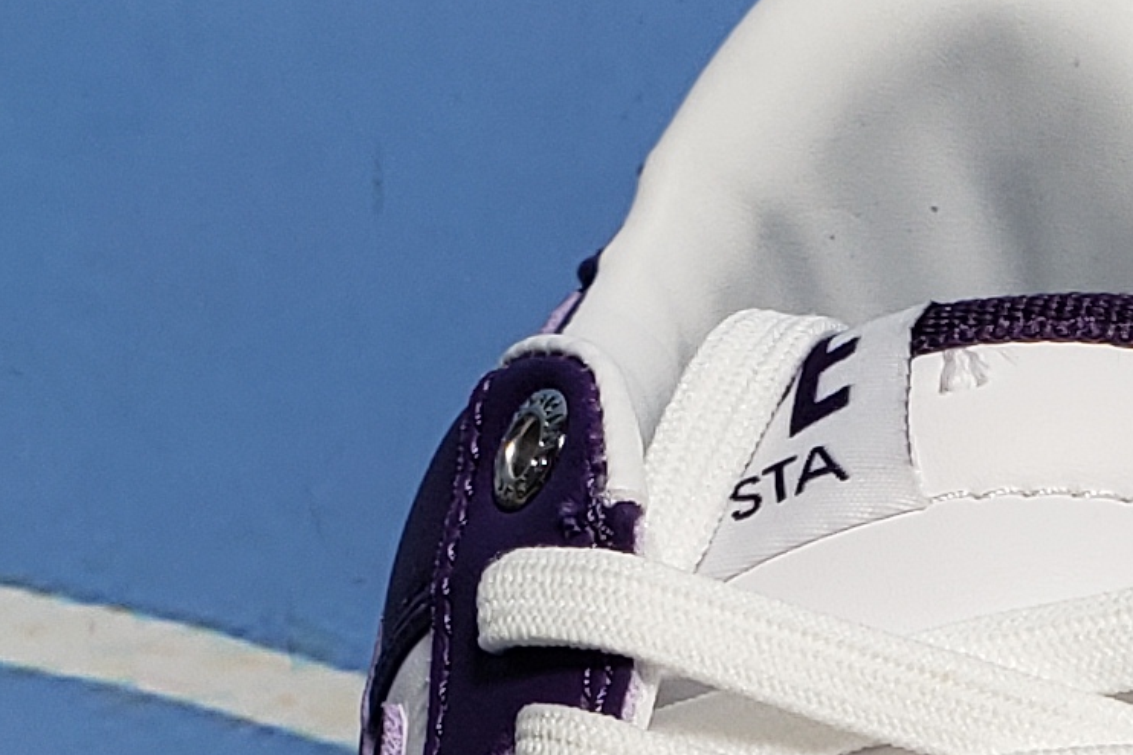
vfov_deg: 8.9
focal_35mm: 147
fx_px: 4624
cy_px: 1395
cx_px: 1069
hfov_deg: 13.8
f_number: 2.4
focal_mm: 4.3
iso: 50
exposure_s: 1/248
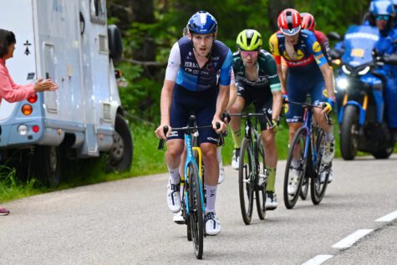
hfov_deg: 6.9
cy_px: 132
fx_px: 3309
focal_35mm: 300
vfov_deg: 4.6
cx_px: 198
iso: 400
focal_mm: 200
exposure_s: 1/1250
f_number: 2.8
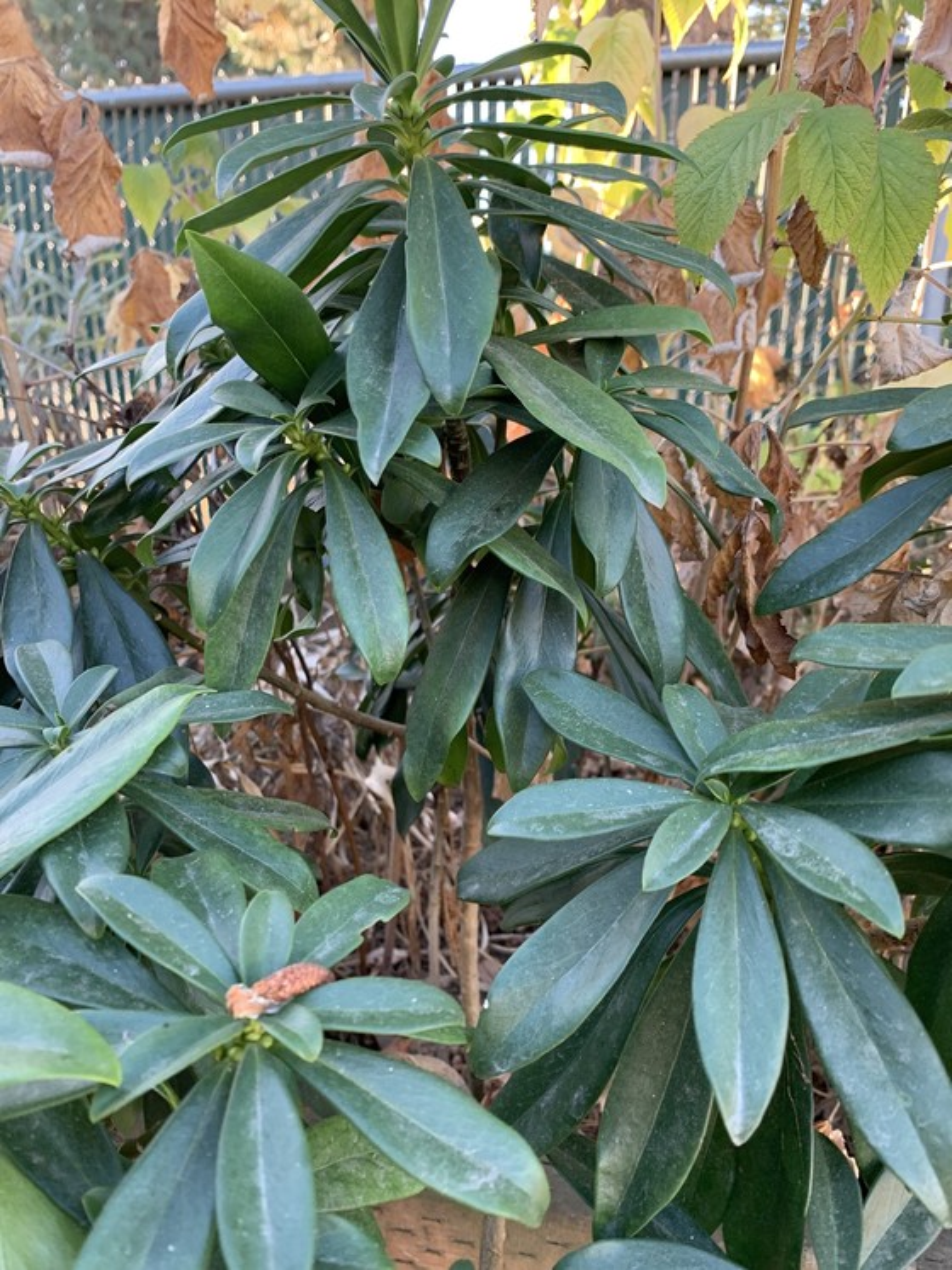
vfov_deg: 67.3
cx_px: 476
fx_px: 954
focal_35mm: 26
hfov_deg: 53.1
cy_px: 635
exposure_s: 1/121
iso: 80
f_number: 1.8
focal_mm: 4.25
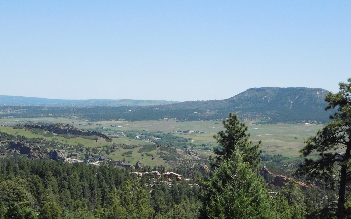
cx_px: 176
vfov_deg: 17.2
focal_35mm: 76
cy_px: 125
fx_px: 727
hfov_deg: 27.1
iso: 800
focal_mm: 12.6
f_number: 8.6
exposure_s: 1/1250
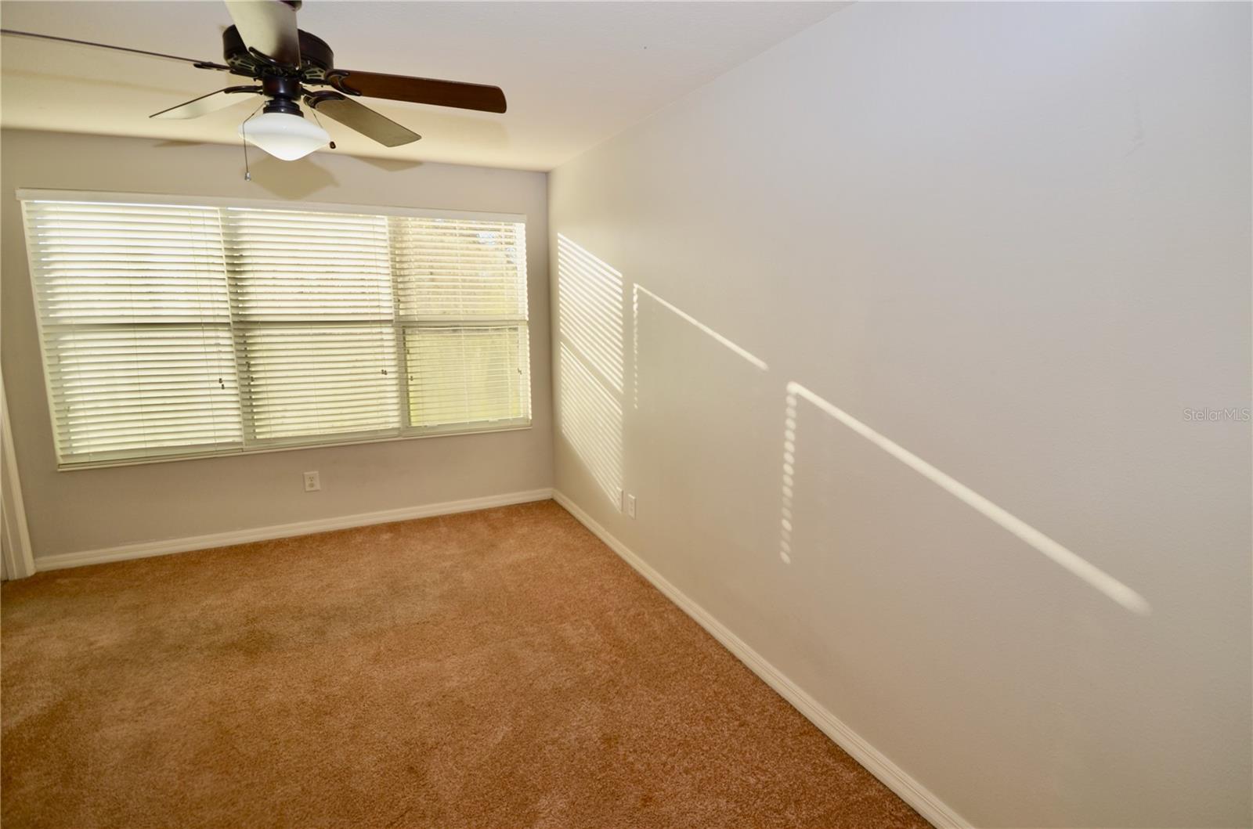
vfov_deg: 67.1
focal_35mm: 18
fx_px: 625
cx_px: 626
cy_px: 414
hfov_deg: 90.1
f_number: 5.6
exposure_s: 1/125
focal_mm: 12
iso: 100
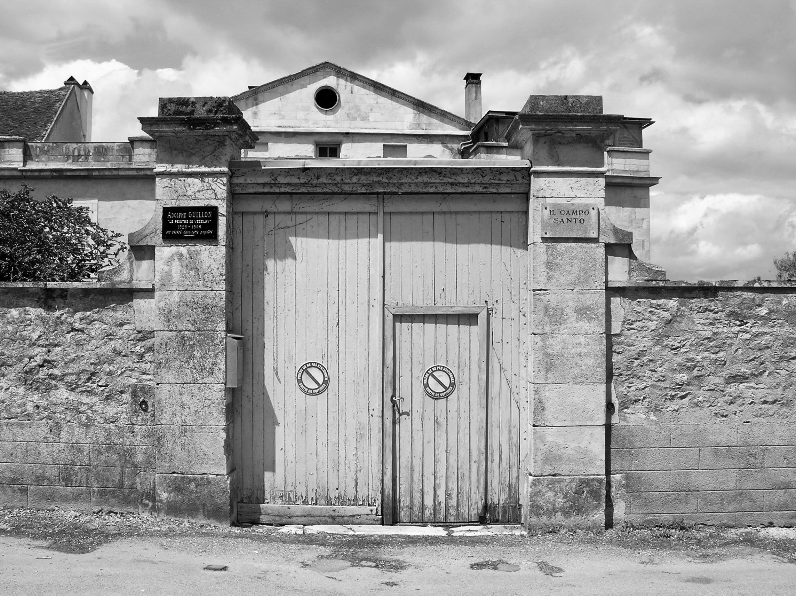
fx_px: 781
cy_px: 298
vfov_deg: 41.7
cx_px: 398
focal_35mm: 34
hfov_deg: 54.0
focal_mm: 5.7
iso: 50
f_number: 4.9
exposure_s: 1/406
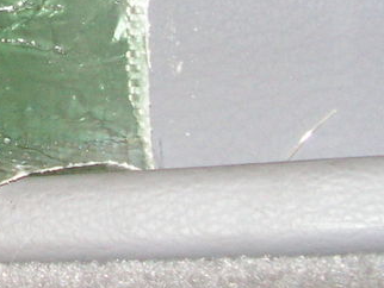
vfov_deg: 10.3
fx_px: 1588
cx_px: -208
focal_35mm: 143
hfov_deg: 13.0
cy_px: -33
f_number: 3.2
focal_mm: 6
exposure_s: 1/40
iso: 160
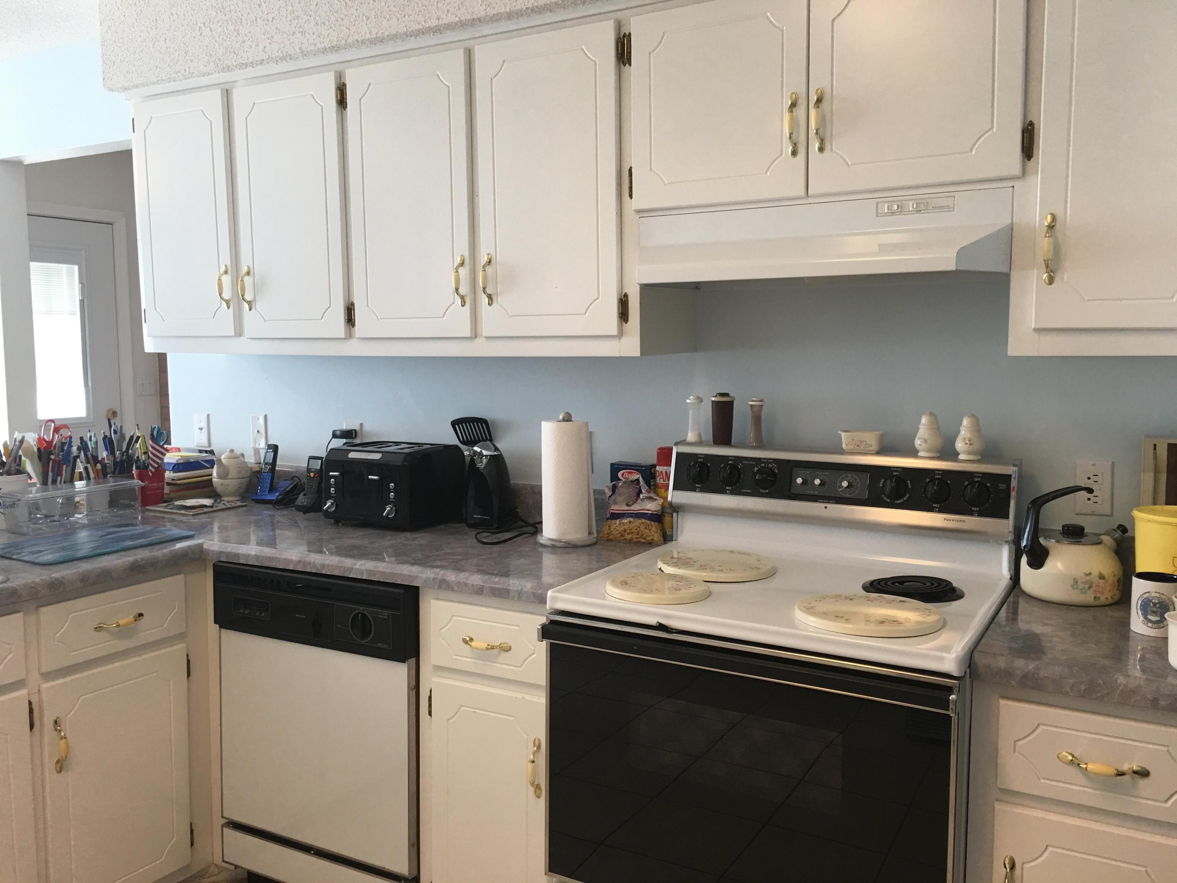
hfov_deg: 61.7
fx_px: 986
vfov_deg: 48.2
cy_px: 442
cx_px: 588
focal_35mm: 29
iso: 32
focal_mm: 4.15
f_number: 2.2
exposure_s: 1/30
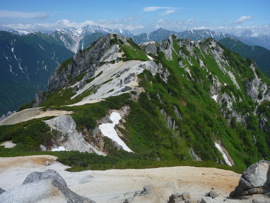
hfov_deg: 54.0
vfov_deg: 41.8
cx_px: 135
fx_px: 265
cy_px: 102
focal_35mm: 34
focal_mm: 6
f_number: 3.7
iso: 80
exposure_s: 1/800
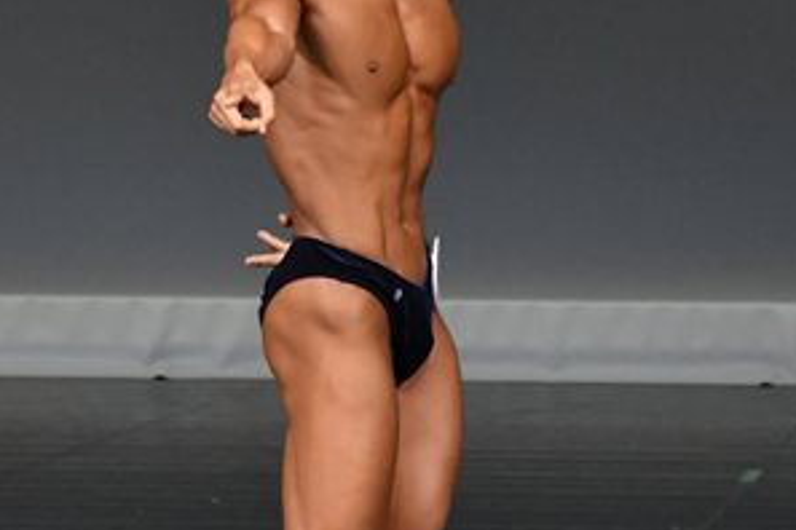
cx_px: 350
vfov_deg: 1.4
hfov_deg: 2.1
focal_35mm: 977
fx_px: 21601
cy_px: 297
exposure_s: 1/400
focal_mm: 250
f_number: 5.6
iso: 4000
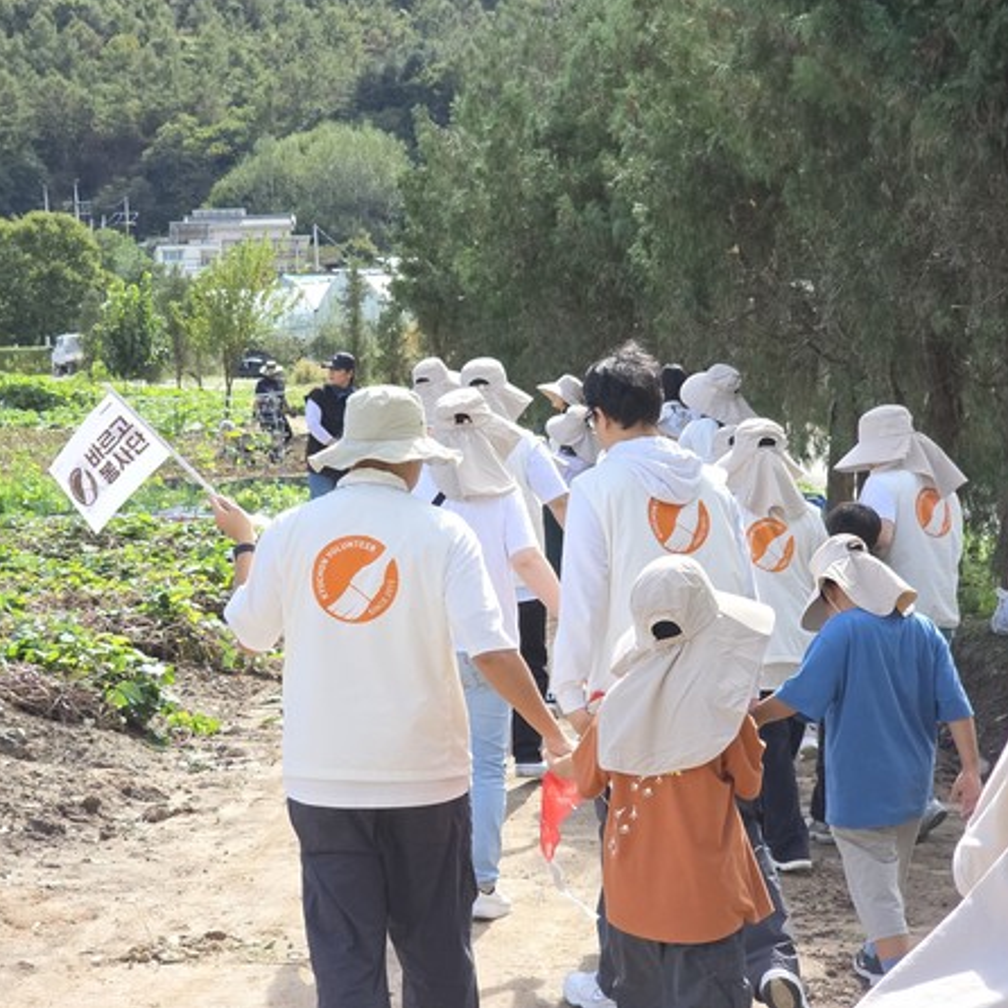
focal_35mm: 82
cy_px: 502
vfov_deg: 21.1
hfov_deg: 21.1
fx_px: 2701
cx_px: 454
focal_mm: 7.9
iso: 50
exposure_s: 1/596
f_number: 2.4
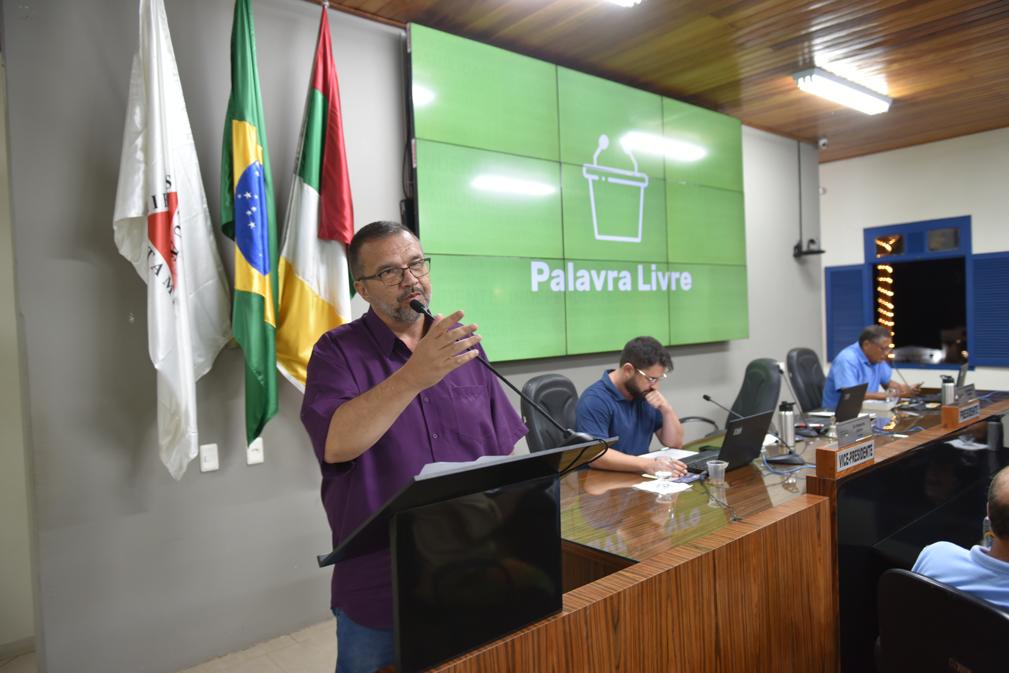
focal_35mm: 24
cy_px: 336
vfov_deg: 53.1
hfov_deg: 73.7
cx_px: 504
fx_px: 673
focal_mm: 24
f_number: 3.2
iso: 800
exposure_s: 1/60
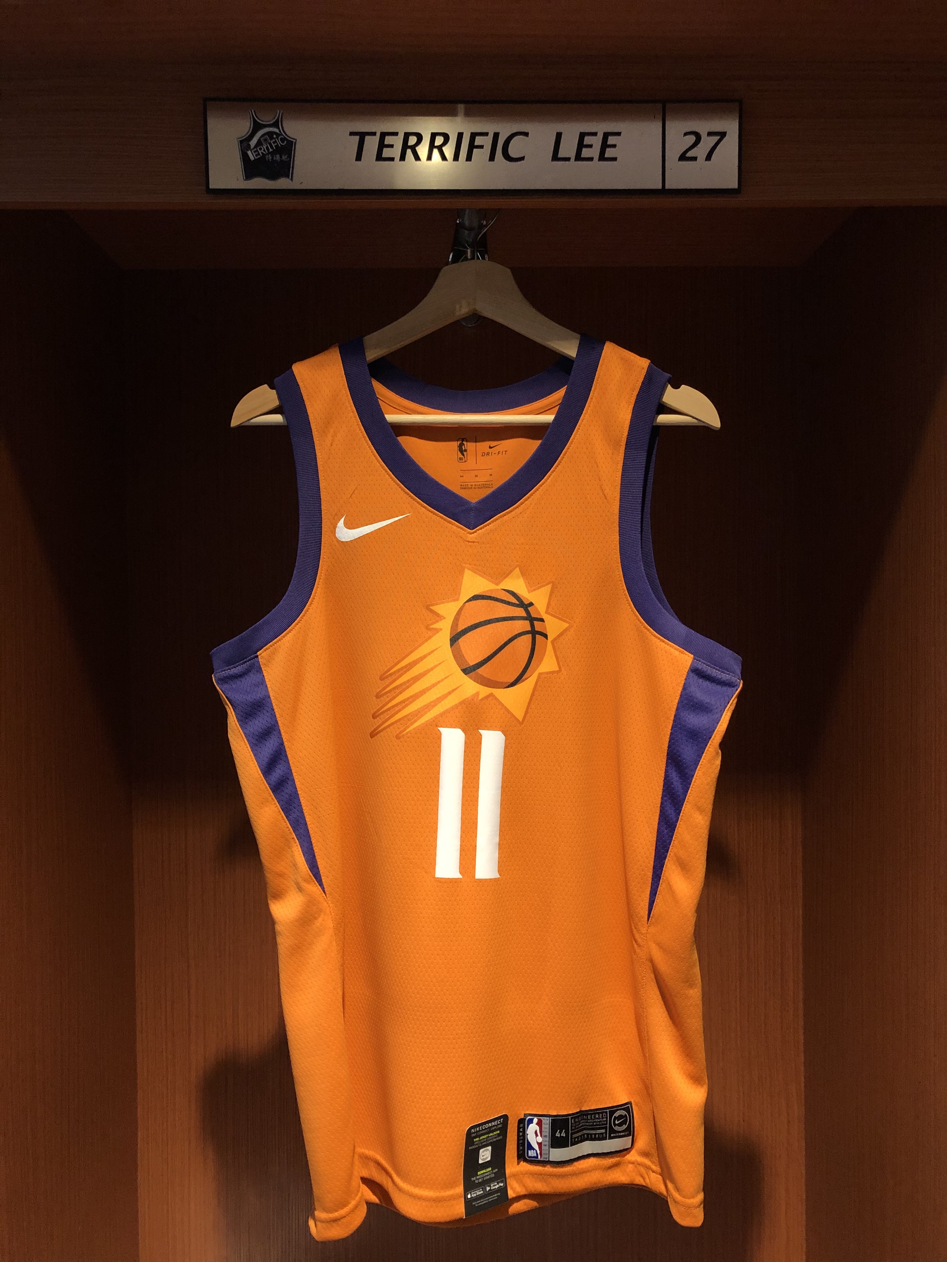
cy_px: 631
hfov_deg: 49.7
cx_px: 474
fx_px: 1021
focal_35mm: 28
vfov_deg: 63.4
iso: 40
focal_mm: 3.99
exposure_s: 1/30
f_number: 1.8
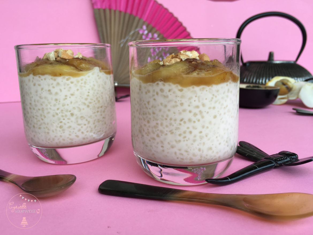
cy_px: 118
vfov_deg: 48.2
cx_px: 156
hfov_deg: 61.6
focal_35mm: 29
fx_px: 262
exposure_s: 1/206
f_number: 2.2
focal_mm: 4.15
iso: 25
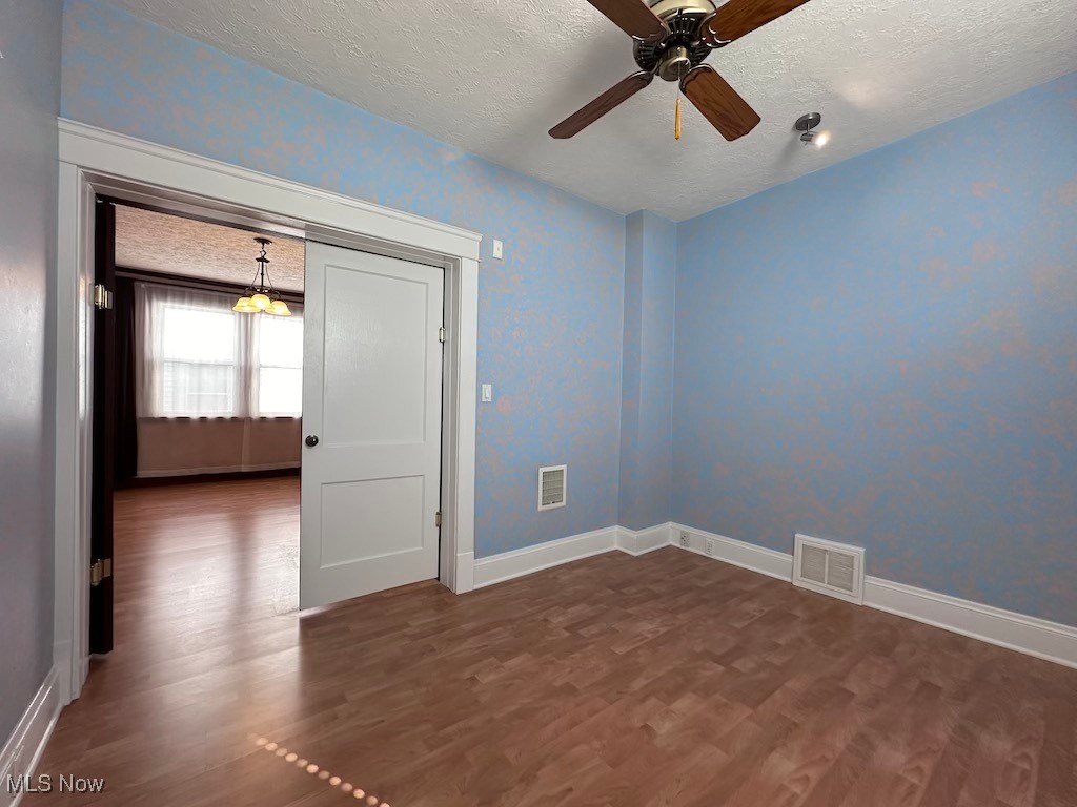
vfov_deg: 85.7
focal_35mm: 14
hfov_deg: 102.1
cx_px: 538
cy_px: 404
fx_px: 436
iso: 250
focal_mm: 2.22
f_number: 2.2
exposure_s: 1/120
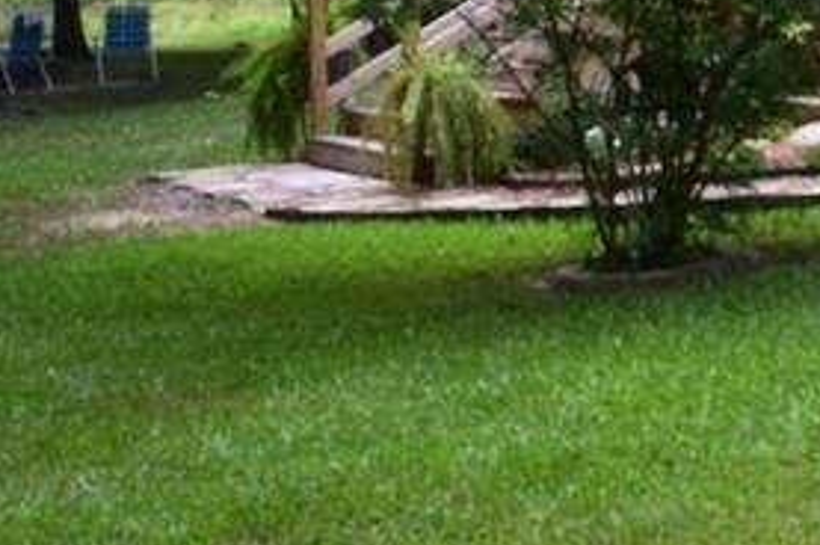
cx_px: 1465
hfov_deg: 15.8
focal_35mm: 111
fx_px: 2525
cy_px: -33
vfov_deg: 12.1
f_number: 9
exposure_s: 1/125
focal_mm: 20
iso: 400
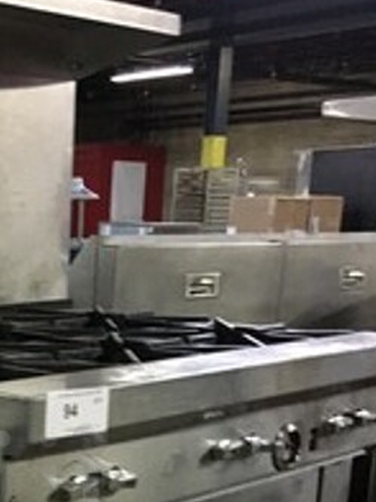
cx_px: 2
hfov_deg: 20.1
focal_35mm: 71
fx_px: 1028
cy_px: 501
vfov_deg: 26.0
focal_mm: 4.15
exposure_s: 1/4
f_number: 2.2
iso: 80
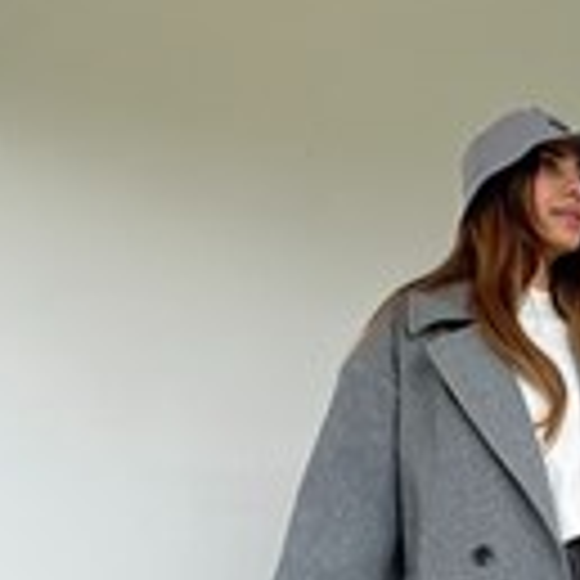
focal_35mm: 63
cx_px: 477
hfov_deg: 26.7
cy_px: 517
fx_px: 1194
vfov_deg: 26.4
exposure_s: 1/121
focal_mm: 2.71
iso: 80
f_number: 2.2
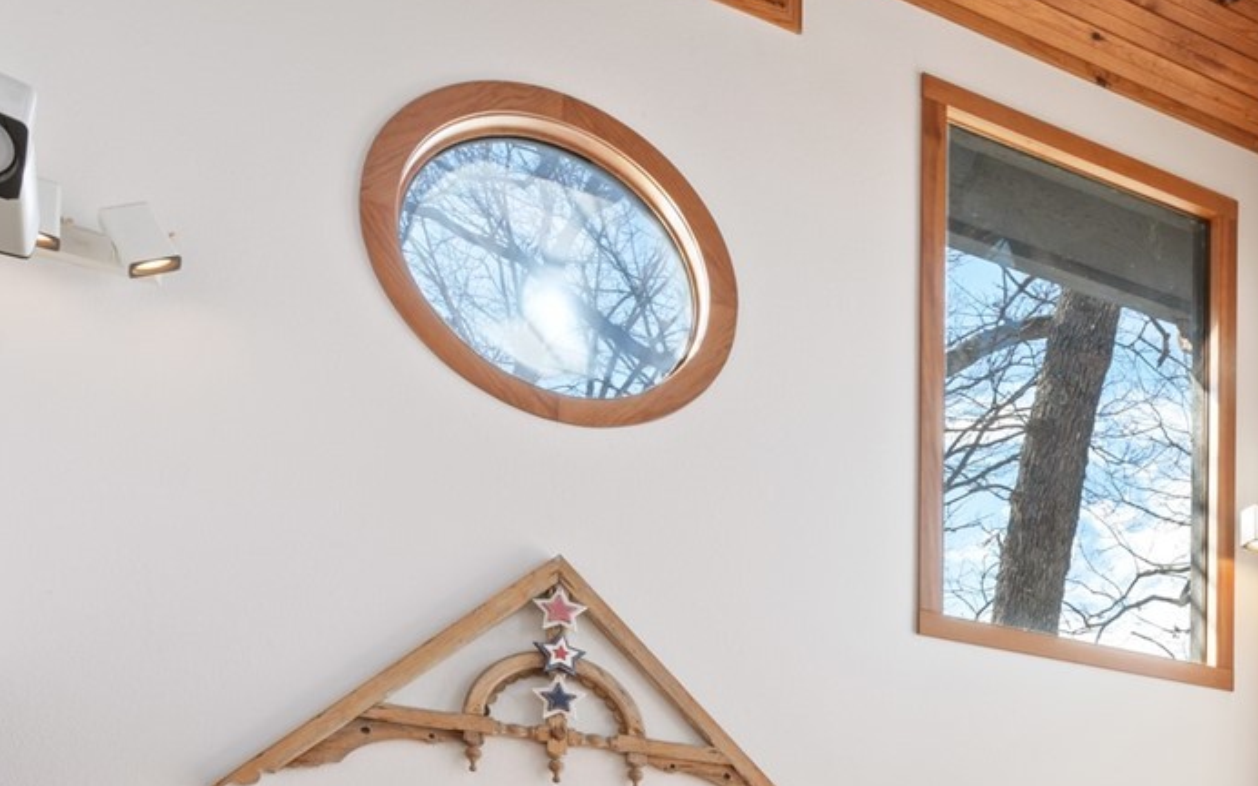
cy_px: 1094
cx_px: 1554
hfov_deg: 33.2
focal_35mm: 48
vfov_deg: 23.0
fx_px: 1645
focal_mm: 16
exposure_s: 1/10
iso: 160
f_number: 9
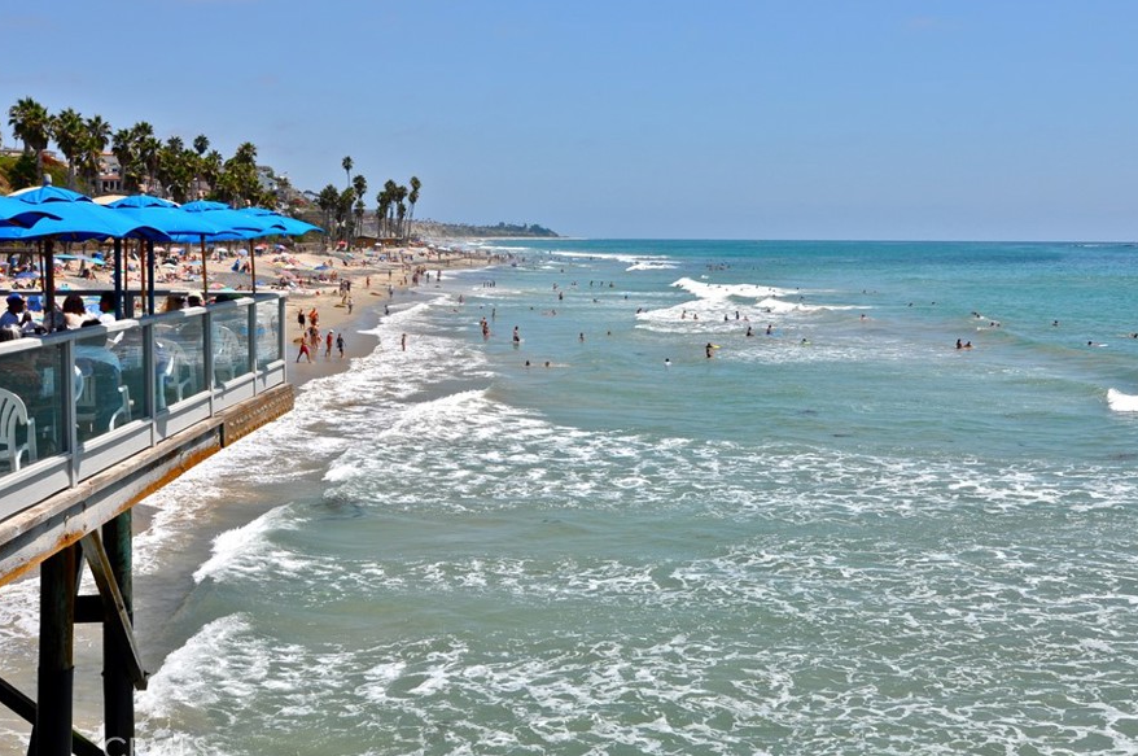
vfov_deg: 31.8
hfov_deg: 46.4
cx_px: 610
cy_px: 327
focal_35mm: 42
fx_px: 1326
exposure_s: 1/400
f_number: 10
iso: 200
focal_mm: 24
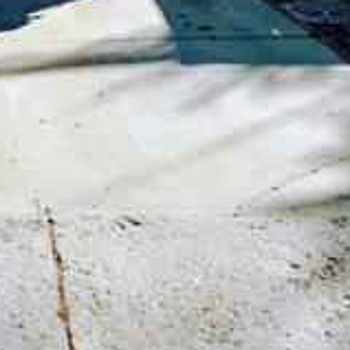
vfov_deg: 20.3
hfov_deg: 20.6
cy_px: -24
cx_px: 22
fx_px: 938
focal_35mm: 82
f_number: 1.8
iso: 80
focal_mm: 5.4
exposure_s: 1/4187
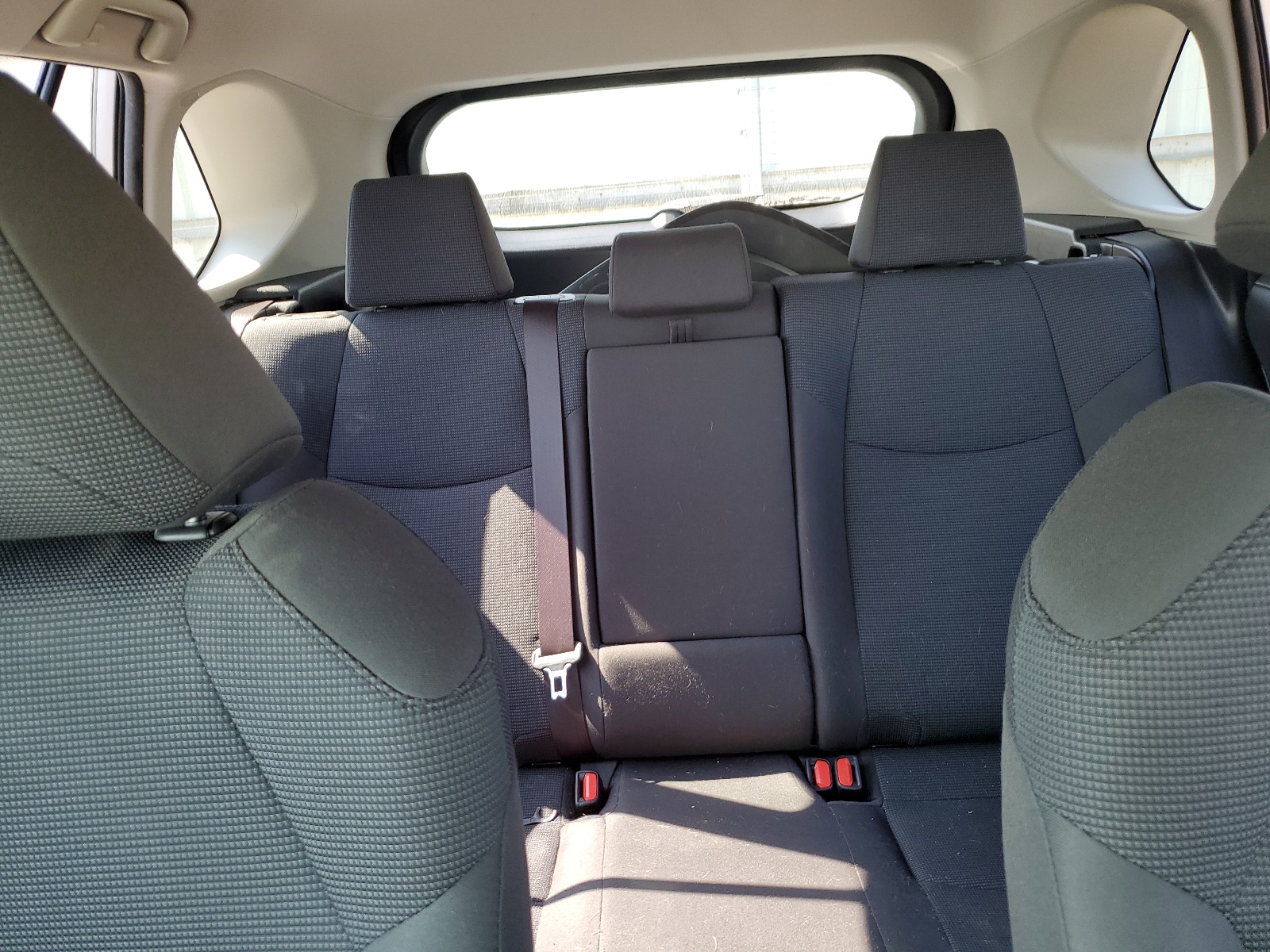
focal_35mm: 26
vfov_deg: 53.1
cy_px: 476
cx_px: 635
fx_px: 954
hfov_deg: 67.3
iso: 52
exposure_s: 1/60.2
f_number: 1.5
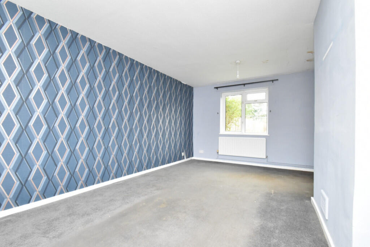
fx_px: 154
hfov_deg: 100.4
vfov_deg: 77.3
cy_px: 124
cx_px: 185
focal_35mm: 15
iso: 1400
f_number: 10
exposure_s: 1/60
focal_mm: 10
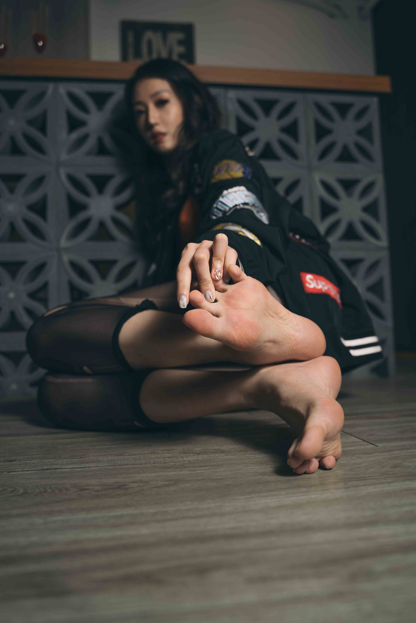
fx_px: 485
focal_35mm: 28
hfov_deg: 46.4
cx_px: 208
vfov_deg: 65.5
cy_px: 312
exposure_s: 1/100
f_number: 3.5
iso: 80
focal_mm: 28
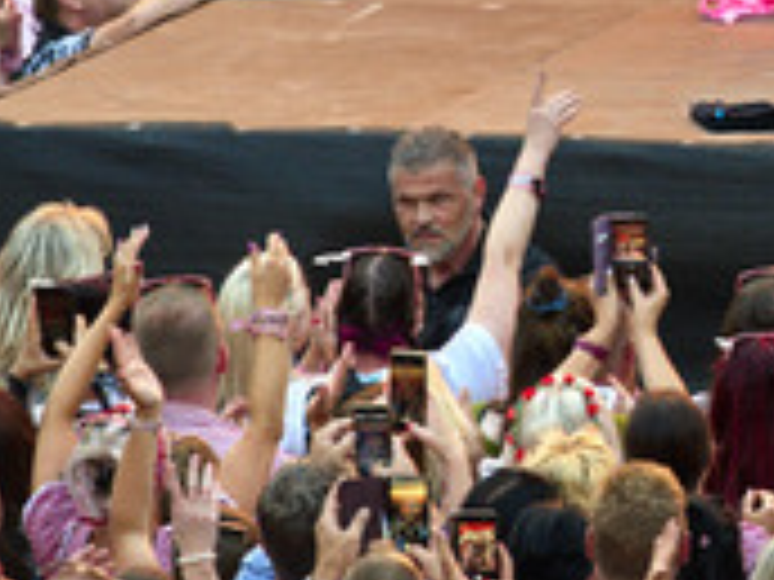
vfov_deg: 2.0
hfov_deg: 2.6
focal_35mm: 757
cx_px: 965
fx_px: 16926
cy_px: 4
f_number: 5
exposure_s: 1/320
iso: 1600
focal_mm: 300
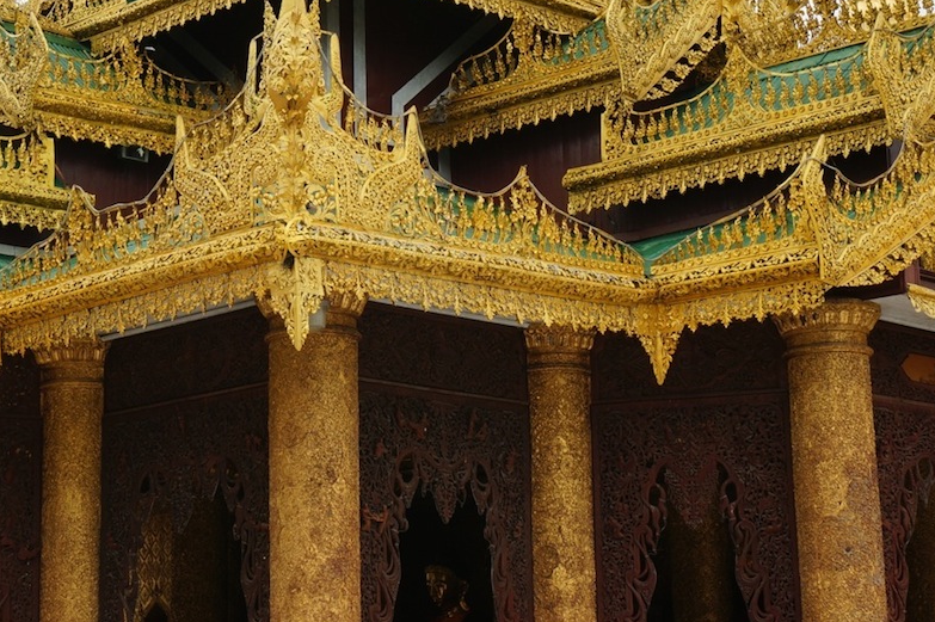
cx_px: 342
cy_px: 266
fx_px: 2227
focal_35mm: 86
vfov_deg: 15.9
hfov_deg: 23.6
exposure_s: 1/80
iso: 100
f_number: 11
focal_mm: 35
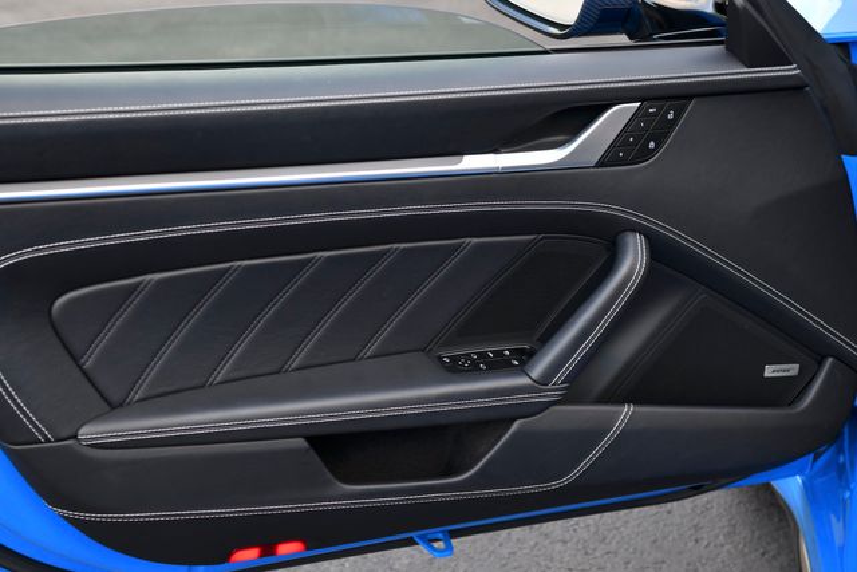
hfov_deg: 28.8
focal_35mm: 70
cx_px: 428
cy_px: 286
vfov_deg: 19.5
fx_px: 1667
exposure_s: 1/60
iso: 400
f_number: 6.3
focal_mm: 70
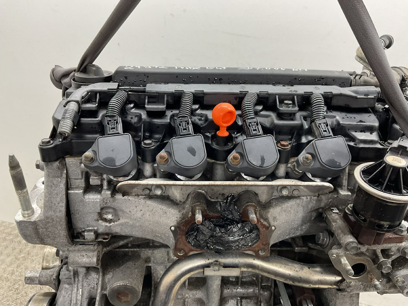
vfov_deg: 48.2
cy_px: 153
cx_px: 204
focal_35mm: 29
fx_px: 342
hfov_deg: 61.7
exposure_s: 1/50
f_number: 1.8
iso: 50
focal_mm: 3
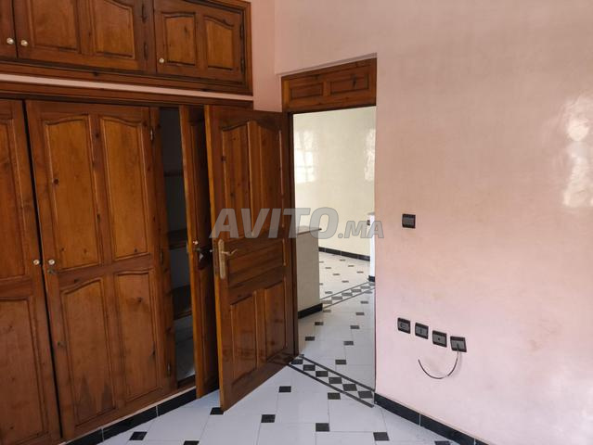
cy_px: 222
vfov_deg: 54.9
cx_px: 296
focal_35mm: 25
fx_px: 429
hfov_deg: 69.4
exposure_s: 1/25
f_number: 1.7
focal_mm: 4.71
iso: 640
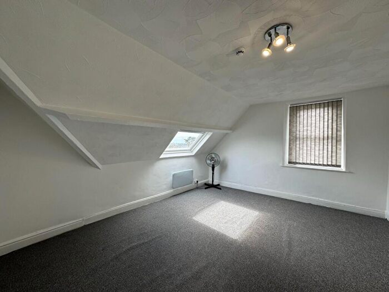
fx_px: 157
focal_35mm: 14
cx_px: 194
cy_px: 146
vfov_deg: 85.7
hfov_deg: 102.1
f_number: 2.2
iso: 40
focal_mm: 2.22
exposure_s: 1/180
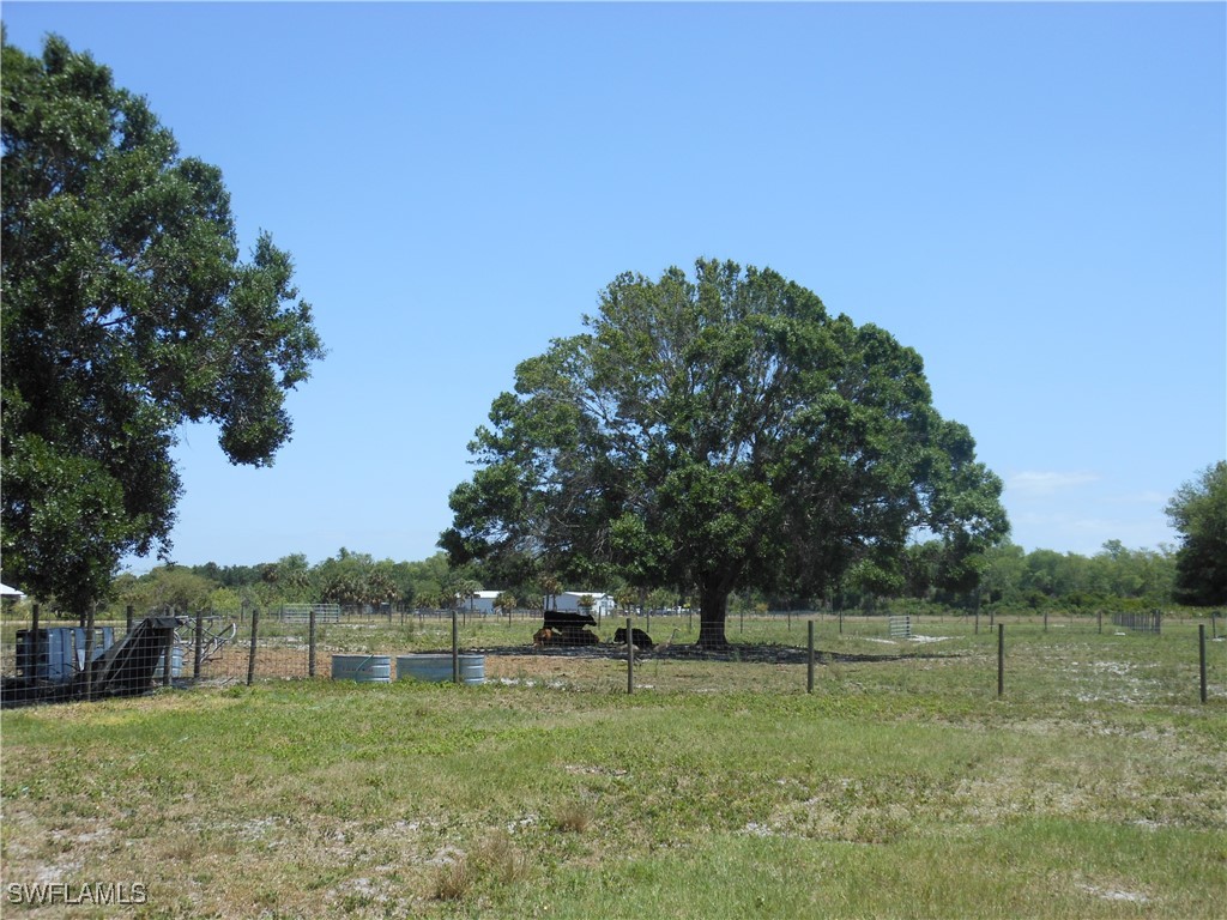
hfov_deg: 43.9
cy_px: 460
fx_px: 1524
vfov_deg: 33.6
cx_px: 614
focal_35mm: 43
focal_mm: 7.7
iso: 80
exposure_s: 1/640
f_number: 3.8
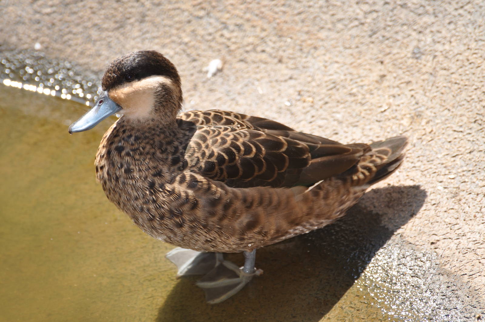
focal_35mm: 360
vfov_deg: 3.8
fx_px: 4844
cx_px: 242
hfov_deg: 5.7
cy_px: 161
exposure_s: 1/200
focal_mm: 240
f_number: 6.3
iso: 200
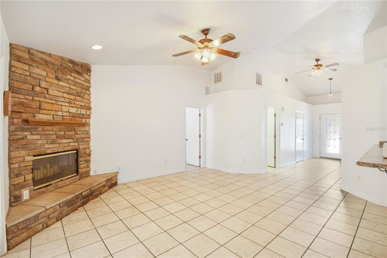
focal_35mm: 15
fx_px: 161
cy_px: 129
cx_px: 194
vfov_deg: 77.2
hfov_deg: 100.4
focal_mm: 10
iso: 100
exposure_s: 1/2.5
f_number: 7.1
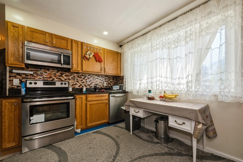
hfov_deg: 104.3
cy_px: 81
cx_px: 122
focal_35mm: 14
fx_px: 94
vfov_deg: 81.2
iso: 400
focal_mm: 14
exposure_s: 1/30
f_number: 11
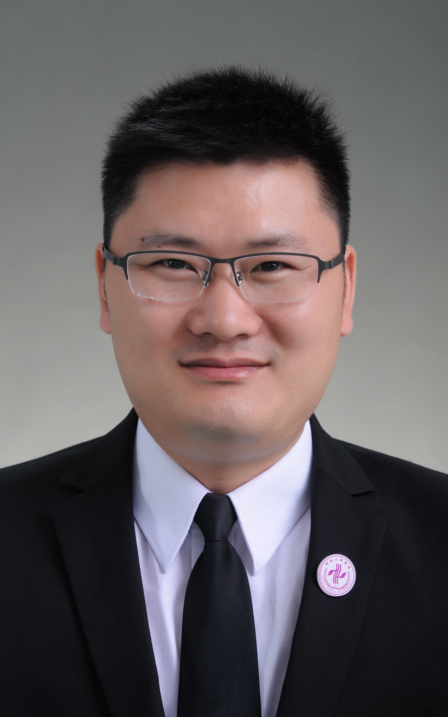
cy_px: 358
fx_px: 2550
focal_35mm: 131
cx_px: 225
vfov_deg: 16.0
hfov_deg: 10.0
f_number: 5.6
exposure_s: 1/125
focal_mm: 85
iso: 160
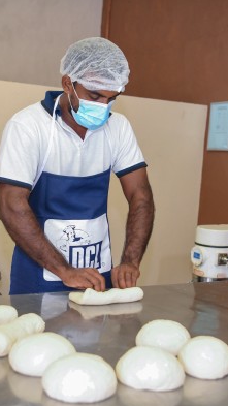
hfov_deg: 21.4
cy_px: 205
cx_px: 107
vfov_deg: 37.2
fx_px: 602
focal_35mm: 56
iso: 1250
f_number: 3.2
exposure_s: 1/100
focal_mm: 35
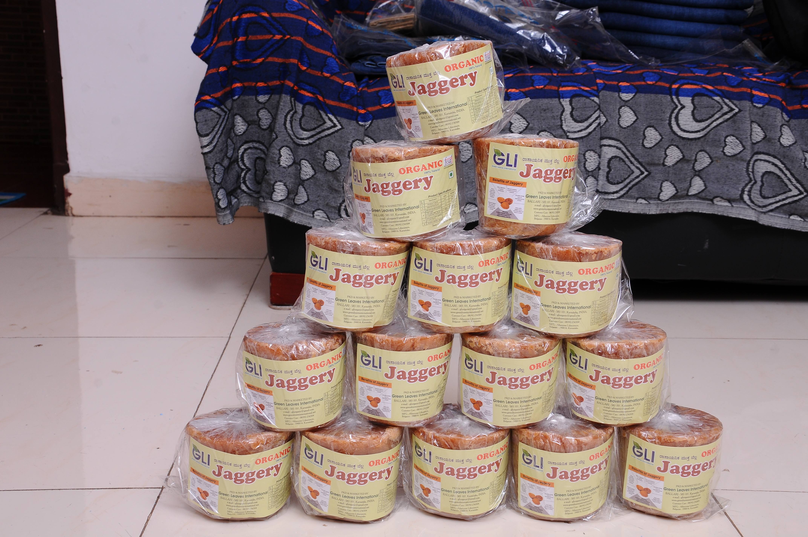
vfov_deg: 25.7
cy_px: 268
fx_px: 1177
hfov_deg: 37.9
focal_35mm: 52
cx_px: 404
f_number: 9
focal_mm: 35
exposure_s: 1/125
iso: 250
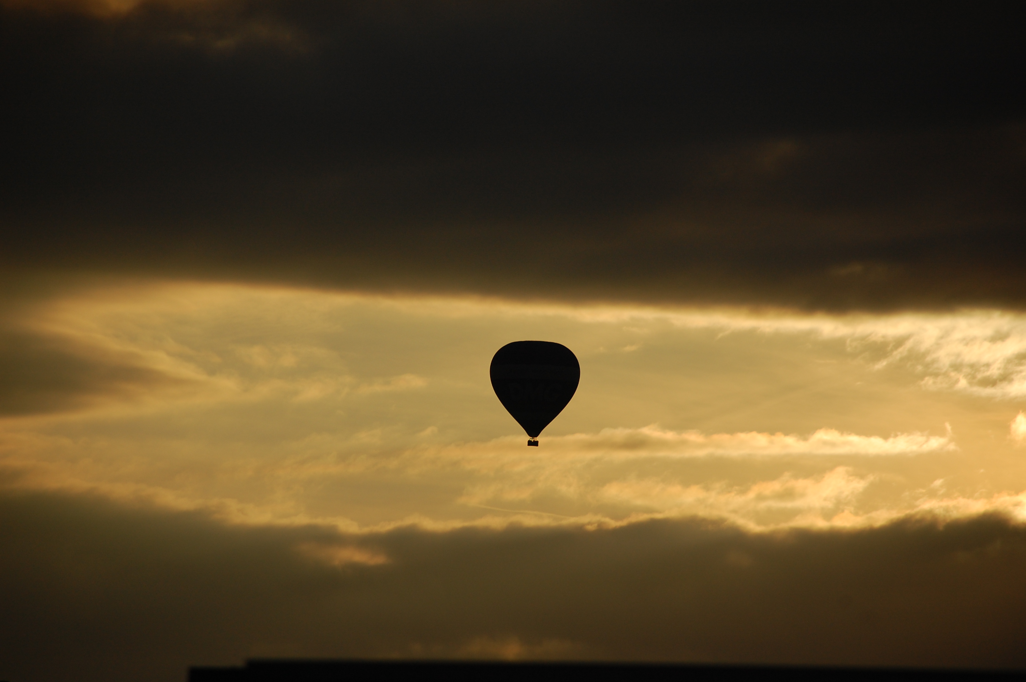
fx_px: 8542
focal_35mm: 300
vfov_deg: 4.6
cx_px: 513
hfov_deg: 6.9
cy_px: 341
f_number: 6.3
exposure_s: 1/4000
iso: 200
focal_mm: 200
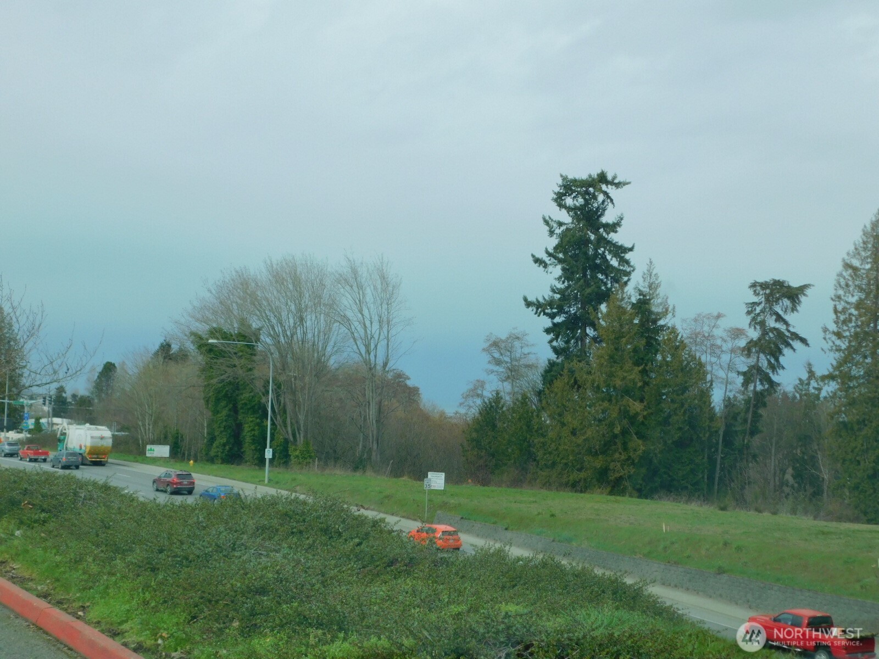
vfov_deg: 28.6
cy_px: 330
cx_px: 440
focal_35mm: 51
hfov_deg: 37.5
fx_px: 1295
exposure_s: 1/640
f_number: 3.8
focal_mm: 9
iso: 125
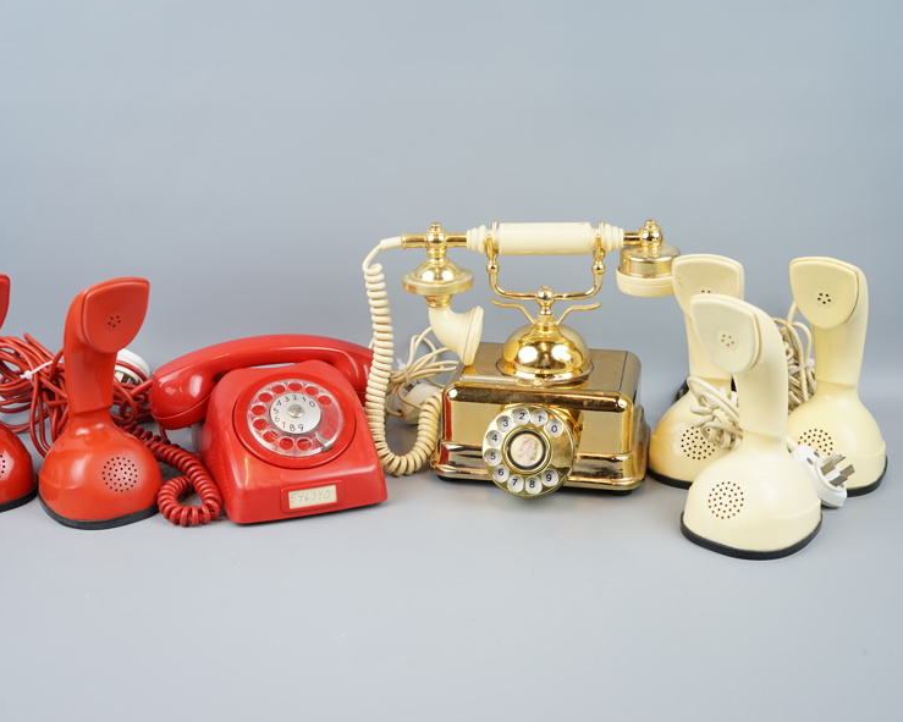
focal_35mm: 48
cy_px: 358
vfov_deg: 31.4
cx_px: 409
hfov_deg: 38.8
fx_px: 1283
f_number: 4.5
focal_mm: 42
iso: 125
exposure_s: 1/60
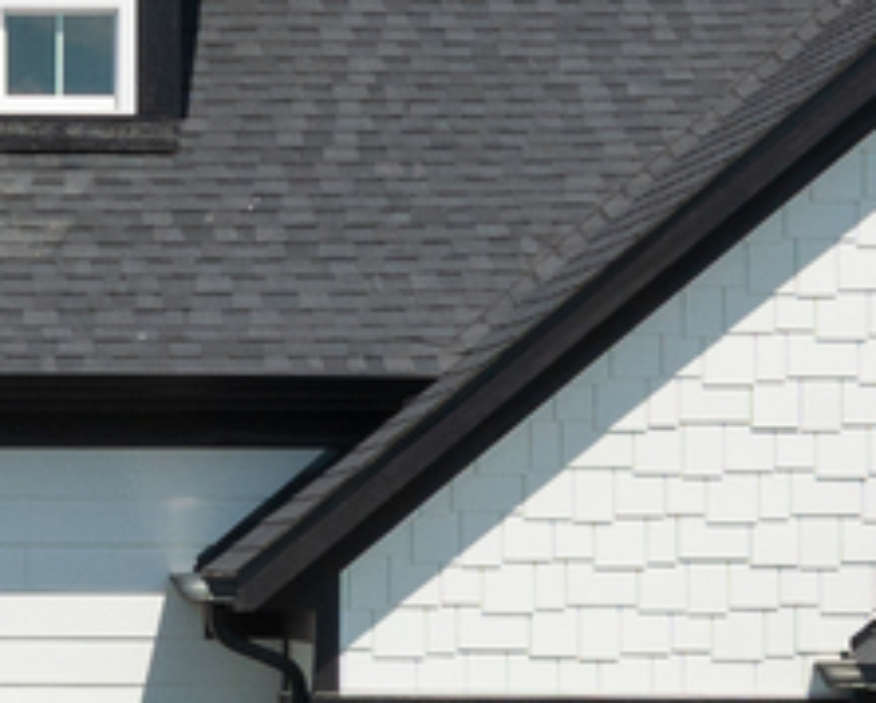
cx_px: -260
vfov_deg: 6.8
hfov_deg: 8.4
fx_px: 5890
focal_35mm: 227
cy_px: 523
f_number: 5
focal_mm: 10.26
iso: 100
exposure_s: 1/240
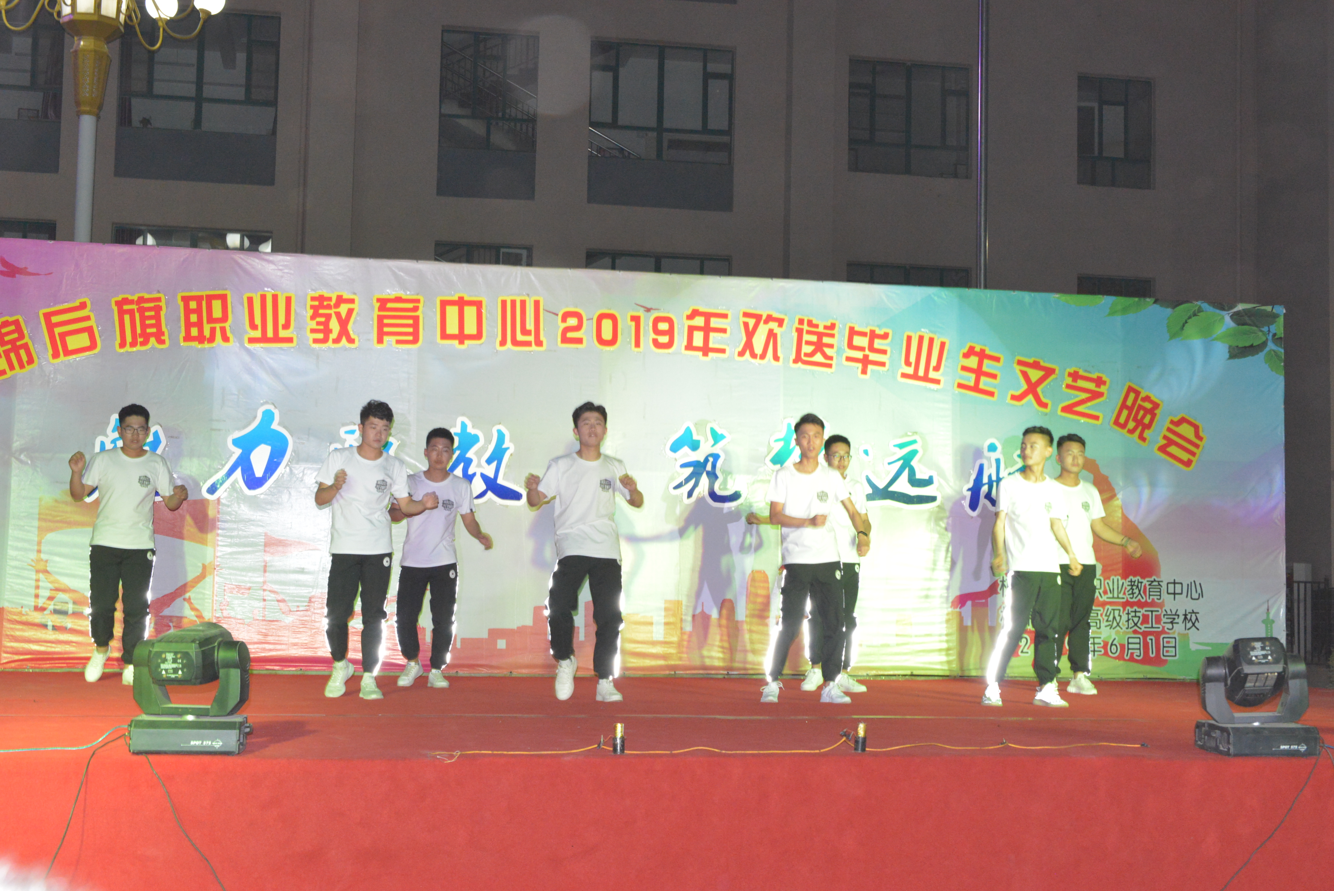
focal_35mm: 48
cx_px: 667
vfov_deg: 28.1
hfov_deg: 41.1
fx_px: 1779
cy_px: 446
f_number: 8
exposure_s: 1/60
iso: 6400
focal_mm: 48
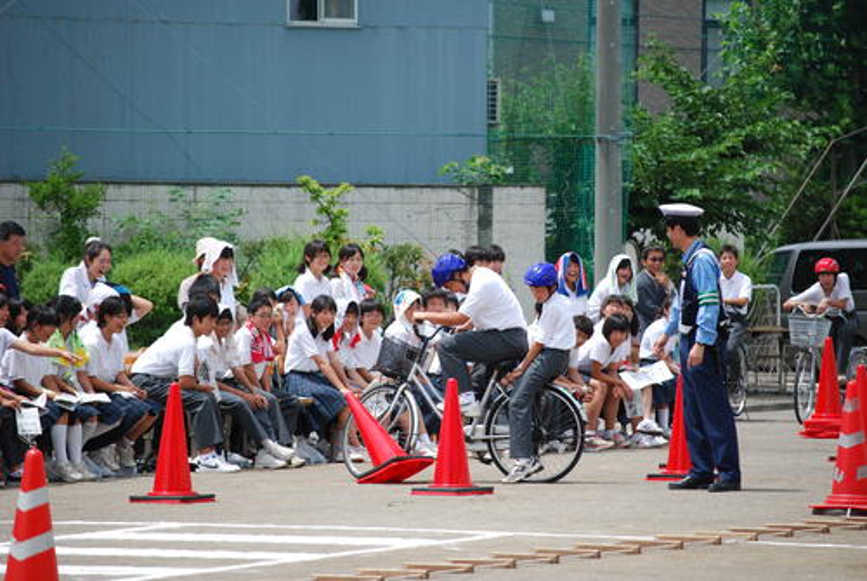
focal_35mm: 202
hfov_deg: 10.1
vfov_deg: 6.8
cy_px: 290
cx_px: 434
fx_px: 4884
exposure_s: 1/1600
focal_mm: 135
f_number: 5
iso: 400
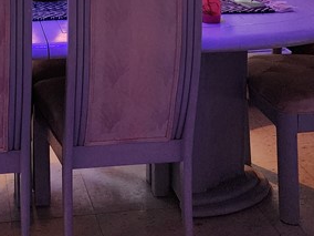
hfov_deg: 23.2
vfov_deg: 16.1
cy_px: -129
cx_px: 59
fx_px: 753
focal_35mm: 83
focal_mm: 6.4
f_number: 1.8
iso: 500
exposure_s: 1/120
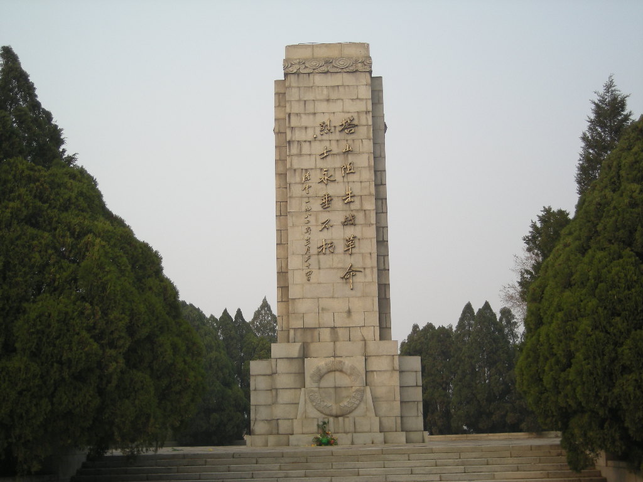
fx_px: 1003
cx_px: 322
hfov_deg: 35.5
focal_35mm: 54
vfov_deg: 27.0
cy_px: 241
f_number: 3.3
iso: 50
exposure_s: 1/263
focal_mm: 8.8
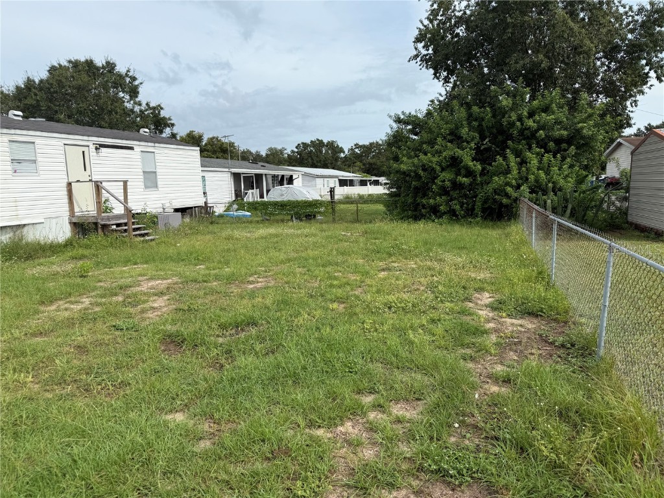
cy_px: 249
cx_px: 332
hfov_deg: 71.6
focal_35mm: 24
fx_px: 460
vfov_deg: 56.8
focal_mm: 6.76
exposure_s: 1/3584
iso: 80
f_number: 1.78
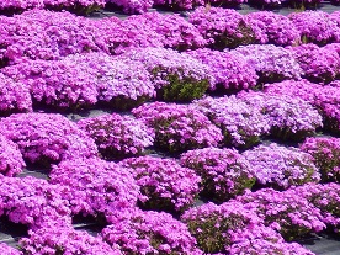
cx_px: -7
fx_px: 1306
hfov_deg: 14.6
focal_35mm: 133
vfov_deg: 11.1
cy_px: 28
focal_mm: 8.9
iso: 80
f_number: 4
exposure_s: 1/500
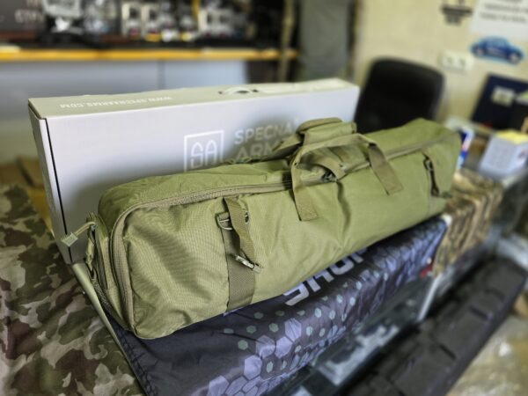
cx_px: 264
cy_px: 198
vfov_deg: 58.9
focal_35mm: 23
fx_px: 351
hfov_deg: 73.9
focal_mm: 6.3
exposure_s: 1/100
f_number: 1.7
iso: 250
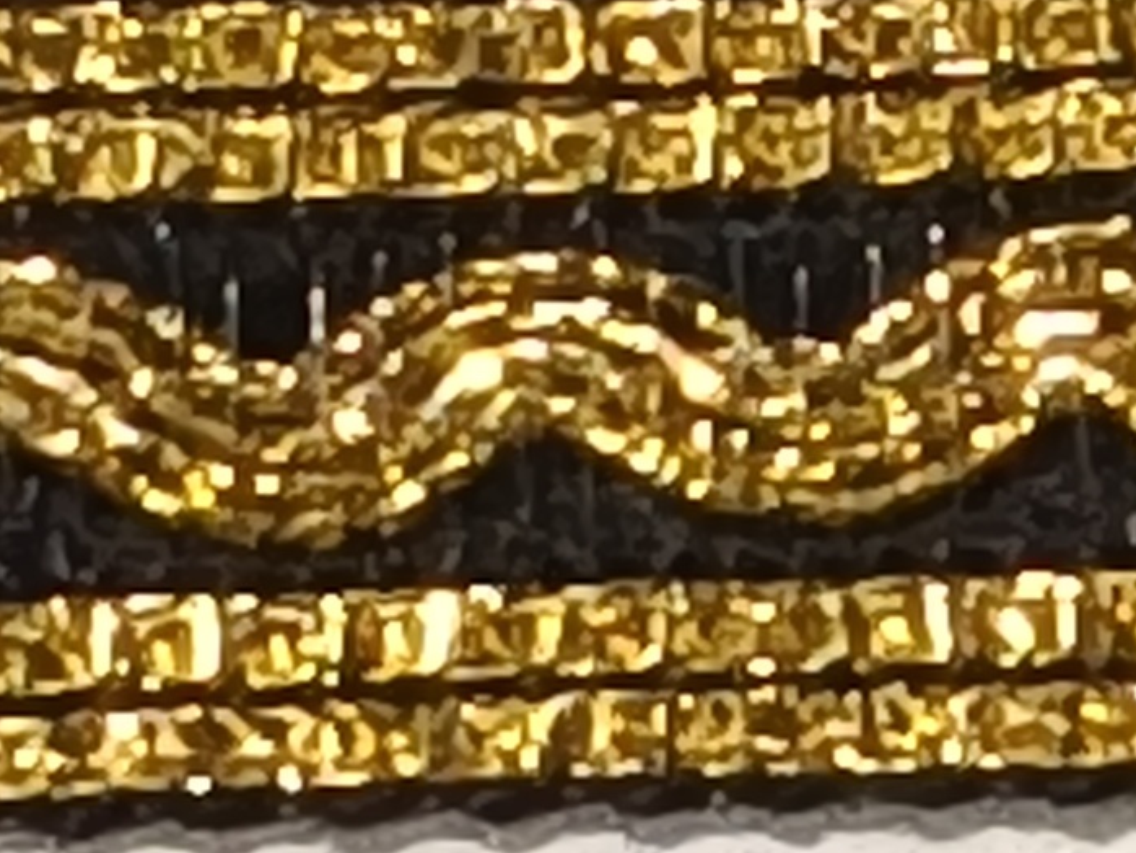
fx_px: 12934
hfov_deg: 5.0
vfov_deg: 3.8
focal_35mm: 394
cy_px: 361
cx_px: 1139
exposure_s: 1/3805
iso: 2000
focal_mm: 6.57
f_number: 1.6
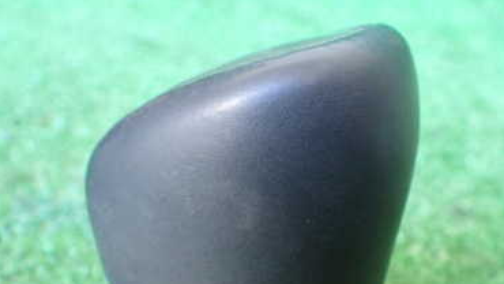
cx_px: 252
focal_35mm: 53
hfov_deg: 39.2
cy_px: 239
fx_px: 708
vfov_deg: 22.2
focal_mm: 5.4
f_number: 2.3
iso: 800
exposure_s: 1/50
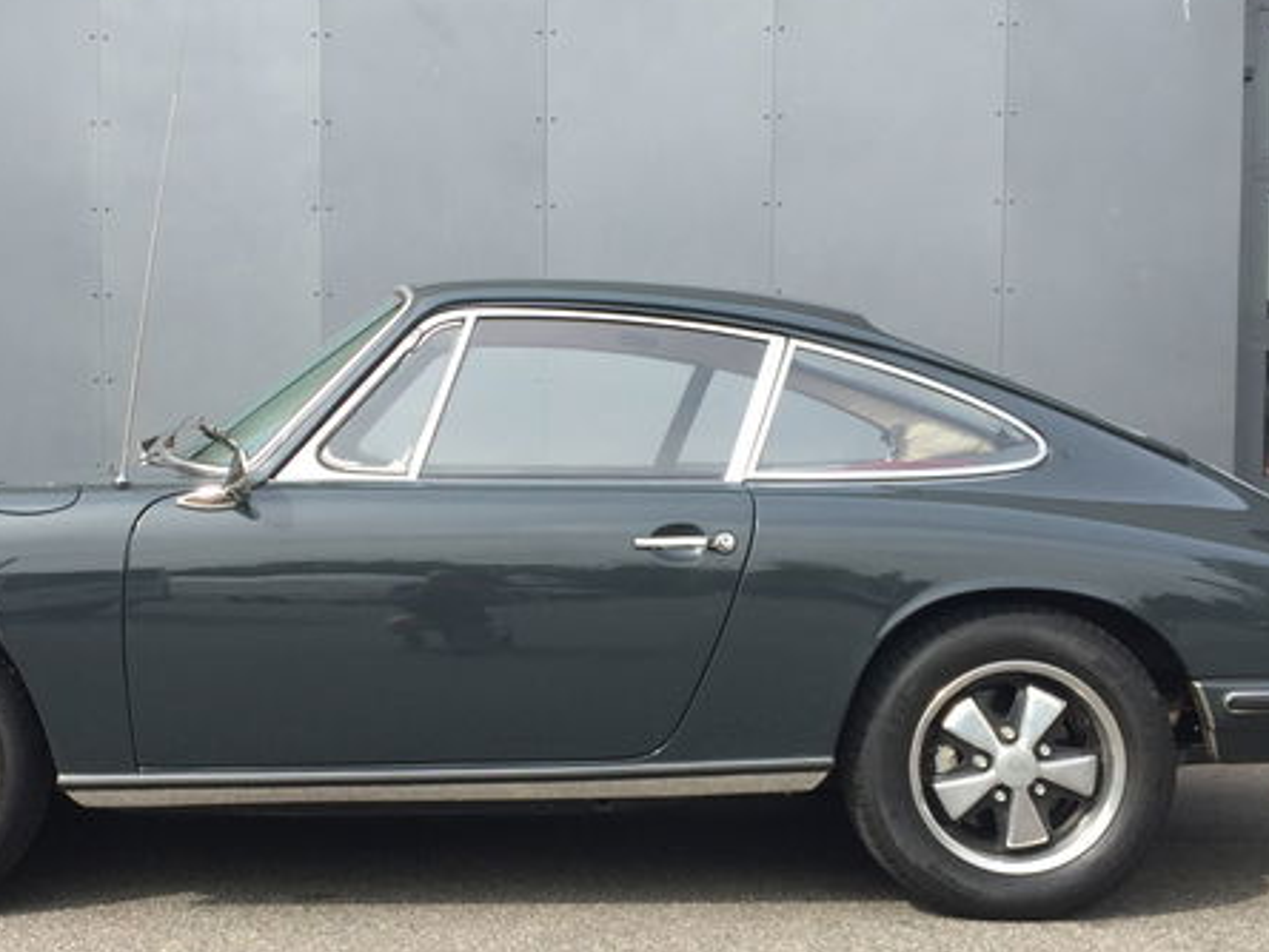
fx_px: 1833
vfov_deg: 29.0
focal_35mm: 50
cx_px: 485
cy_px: 596
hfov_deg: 38.0
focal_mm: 4.15
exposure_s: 1/581
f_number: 2.2
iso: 32
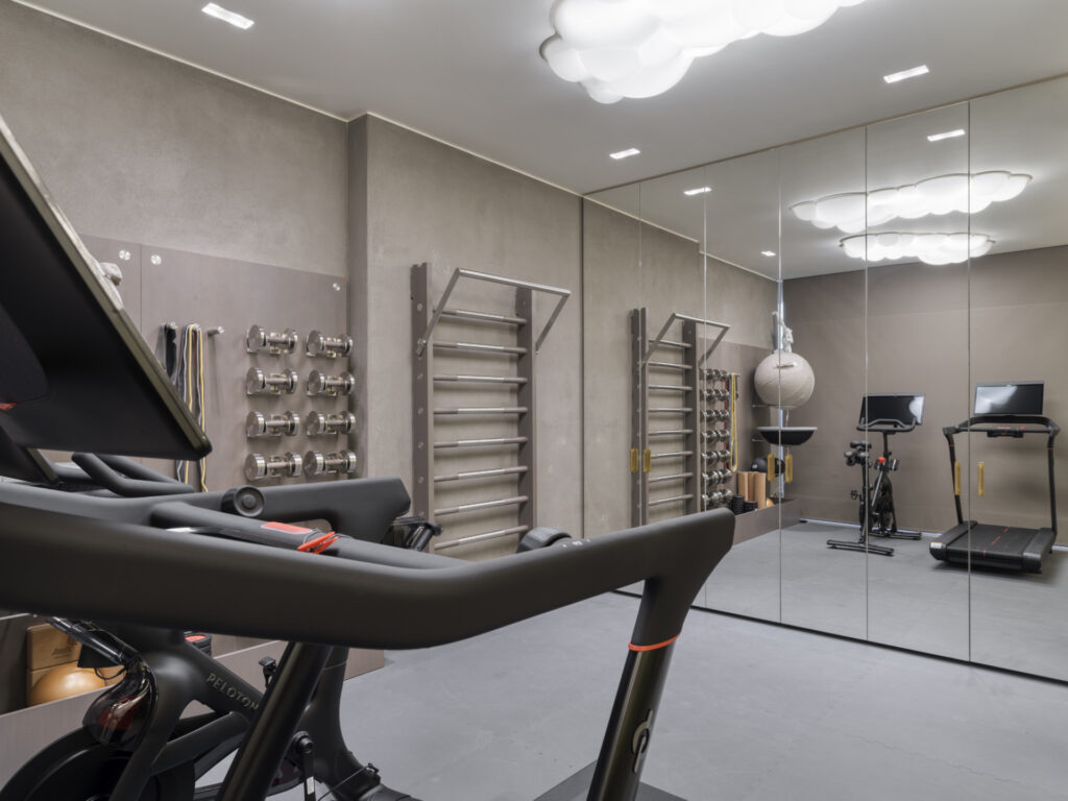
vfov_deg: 61.1
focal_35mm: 22
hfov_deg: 76.4
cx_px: 534
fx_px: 679
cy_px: 400
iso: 200
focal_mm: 28
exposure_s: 1/15
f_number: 16
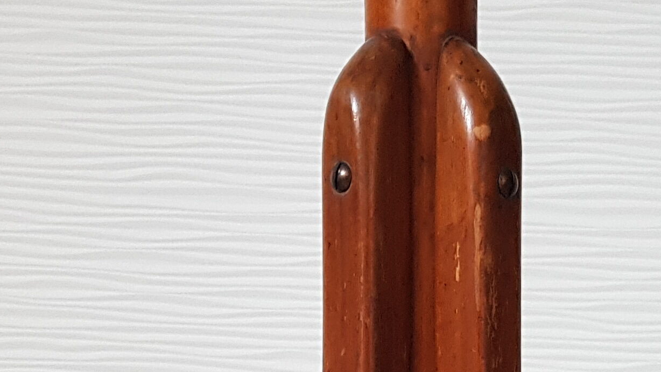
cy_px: 783
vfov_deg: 11.5
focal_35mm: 93
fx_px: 1630
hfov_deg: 22.8
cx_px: 469
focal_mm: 4.3
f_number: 1.7
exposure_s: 1/33
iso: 160
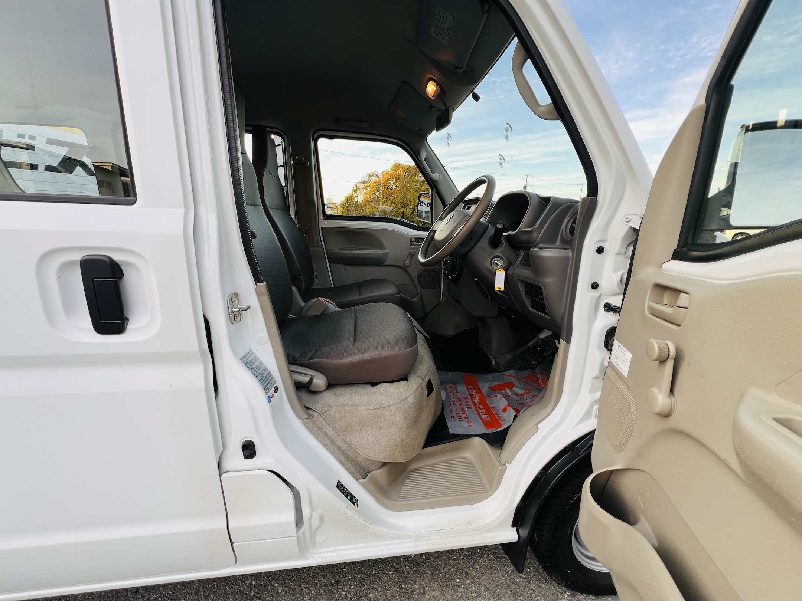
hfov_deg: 106.2
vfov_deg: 89.9
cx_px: 401
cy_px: 300
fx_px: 301
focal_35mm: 13
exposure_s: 1/99
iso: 40
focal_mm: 1.57
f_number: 1.8
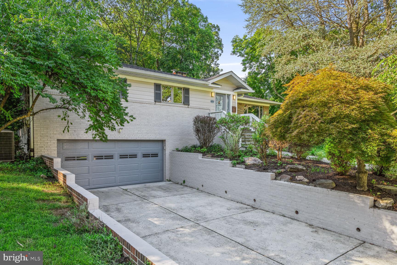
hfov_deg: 76.1
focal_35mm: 23
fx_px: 254
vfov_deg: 55.1
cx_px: 198
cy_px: 132
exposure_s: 1/60
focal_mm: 23
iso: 200
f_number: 8
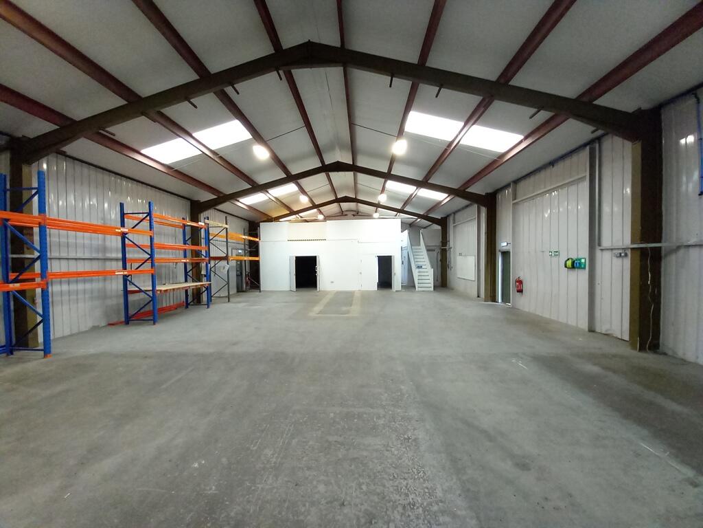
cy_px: 264
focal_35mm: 13
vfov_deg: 89.9
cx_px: 352
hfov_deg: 106.2
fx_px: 264
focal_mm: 1.13
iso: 160
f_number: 2.2
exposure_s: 1/50
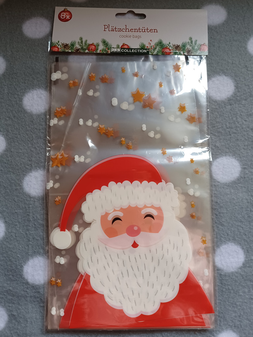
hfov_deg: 54.9
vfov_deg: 69.4
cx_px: 126
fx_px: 244
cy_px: 168
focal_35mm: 25
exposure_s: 1/33.4
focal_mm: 4.6
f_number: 1.8
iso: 320
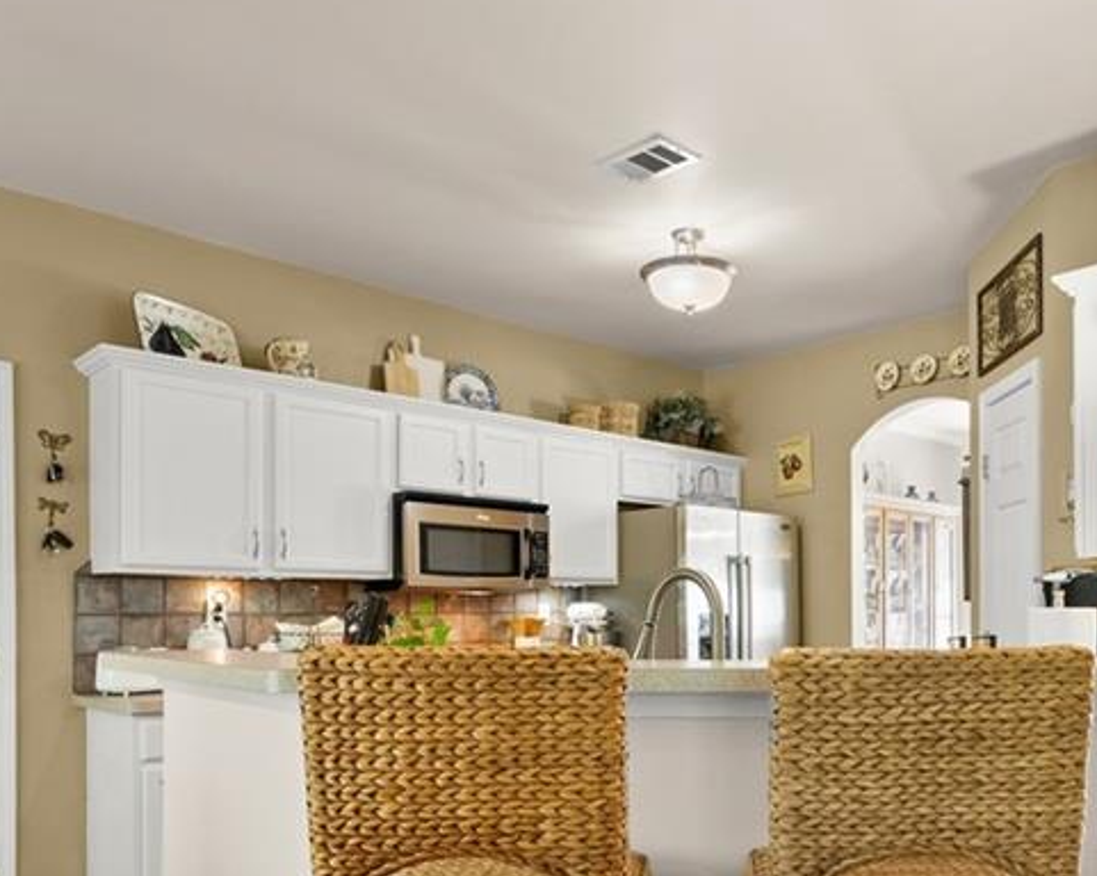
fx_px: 908
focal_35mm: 28
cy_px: 638
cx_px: 716
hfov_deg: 61.0
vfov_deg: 49.8
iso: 800
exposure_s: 1/5
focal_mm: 14
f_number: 7.1
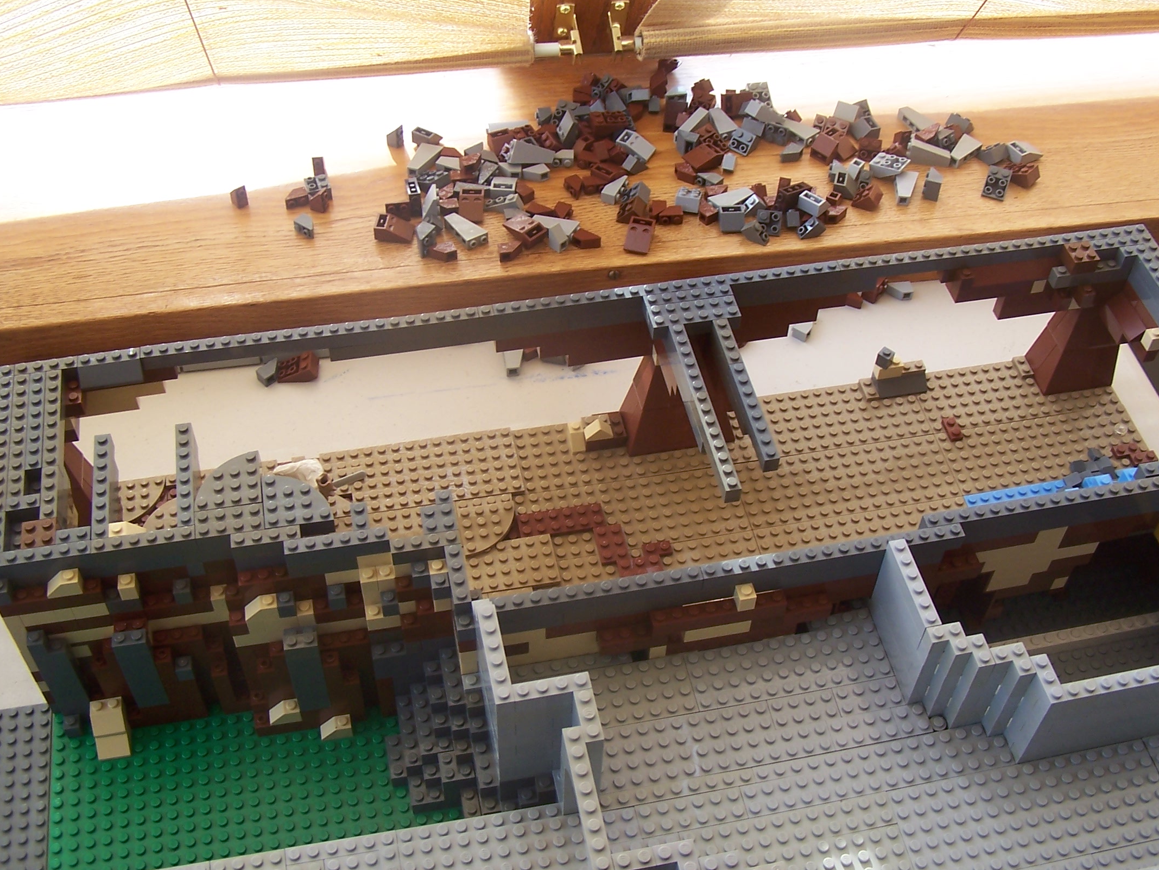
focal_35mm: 41
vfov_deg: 35.1
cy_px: 453
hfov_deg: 45.7
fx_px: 1373
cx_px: 611
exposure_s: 1/60
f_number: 2.8
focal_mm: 6.3
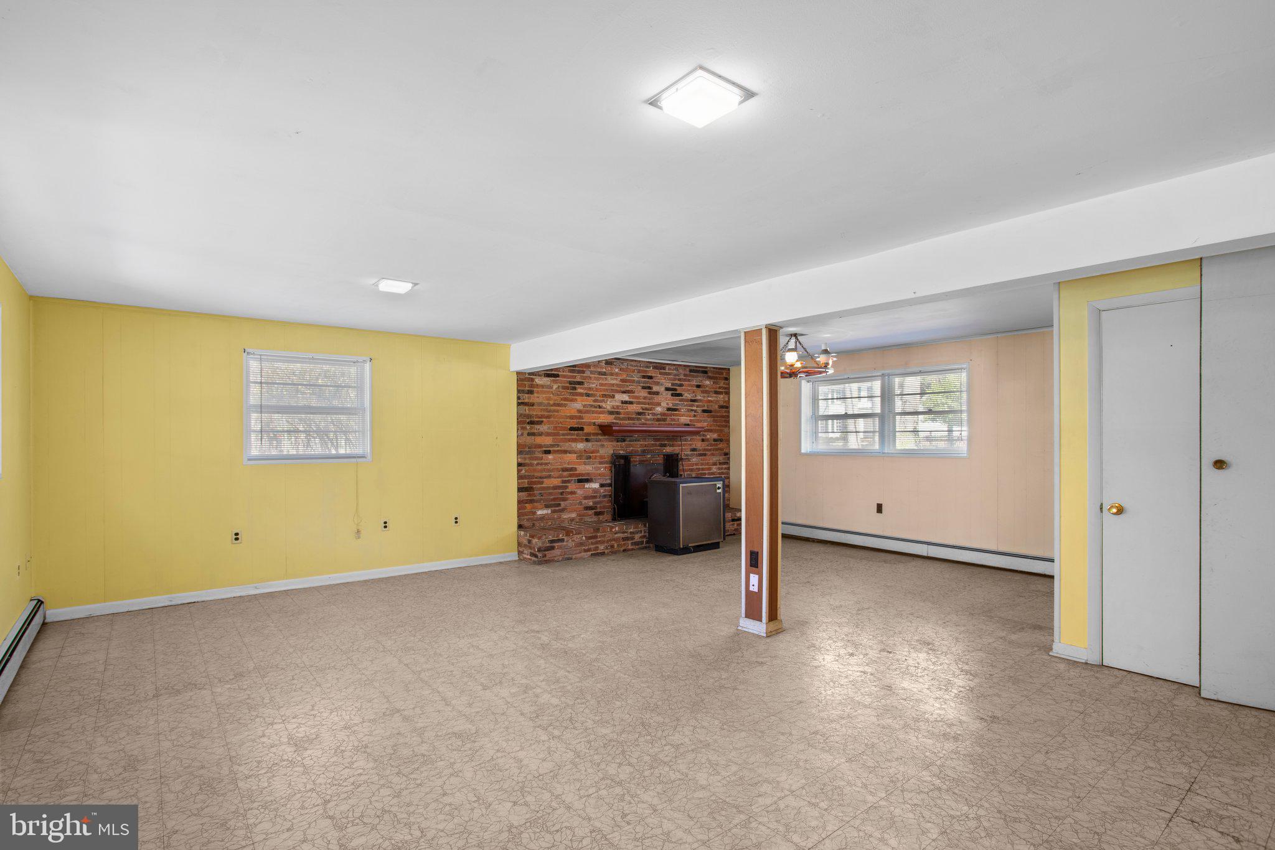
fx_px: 602
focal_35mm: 17
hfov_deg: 93.3
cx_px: 638
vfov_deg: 70.5
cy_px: 425
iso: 400
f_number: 9.5
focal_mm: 17
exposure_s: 1
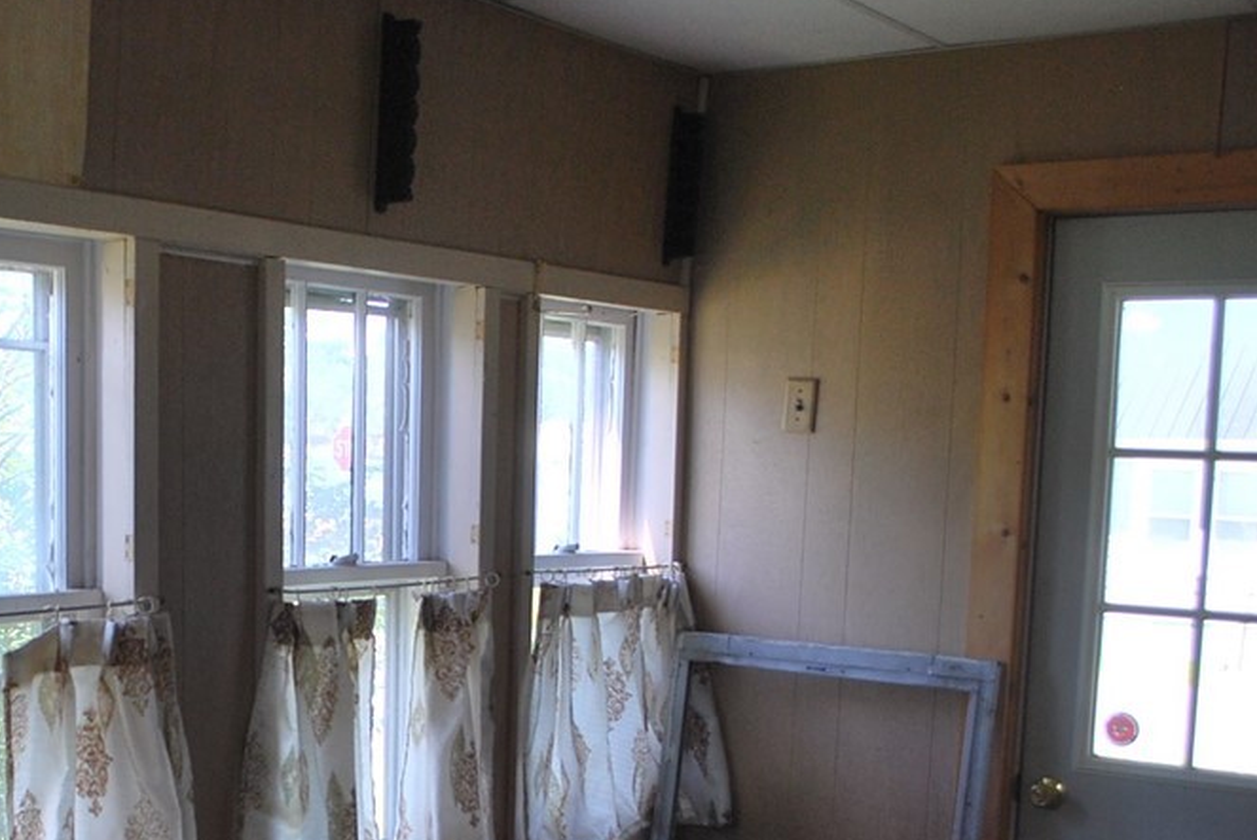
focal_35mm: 49
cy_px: 630
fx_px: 1712
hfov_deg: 39.1
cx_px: 299
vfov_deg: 27.2
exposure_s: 1/80
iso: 200
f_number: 4.5
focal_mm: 20
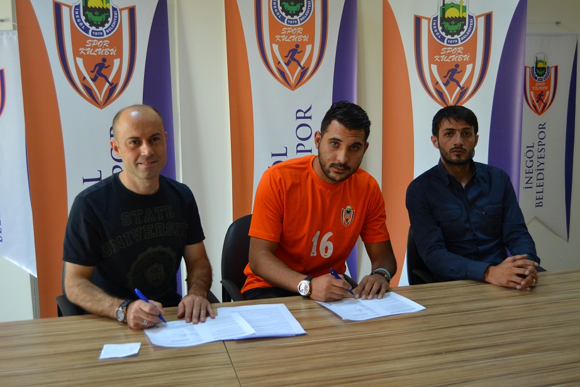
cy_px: 194
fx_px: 580
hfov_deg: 53.1
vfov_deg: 36.9
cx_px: 290
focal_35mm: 36
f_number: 3.8
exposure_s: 1/60
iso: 500
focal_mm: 24
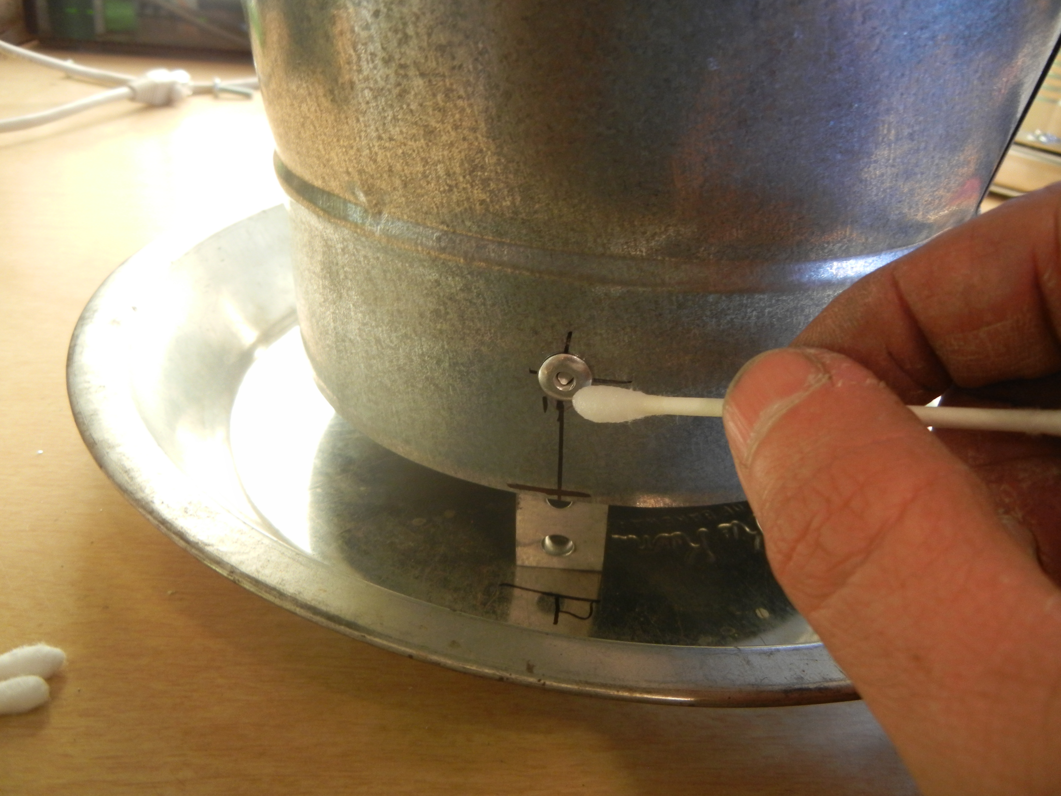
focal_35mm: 30
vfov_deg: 46.8
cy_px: 398
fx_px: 920
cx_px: 530
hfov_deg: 60.0
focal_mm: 5.4
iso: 316
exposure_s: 1/30
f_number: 3.5
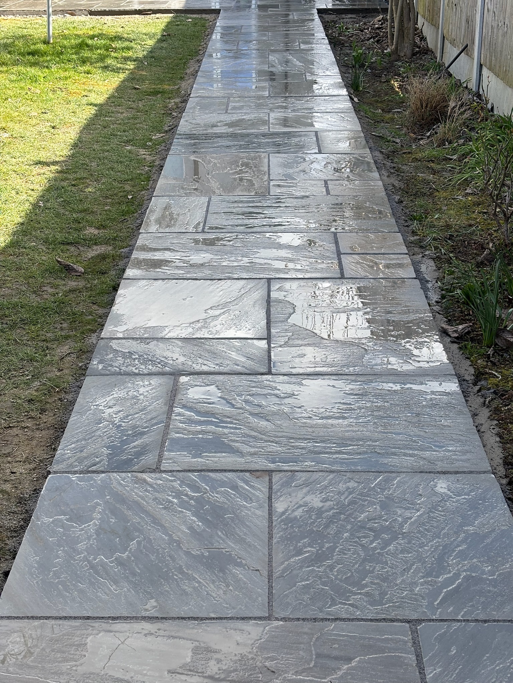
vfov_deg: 36.8
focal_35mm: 52
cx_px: 256
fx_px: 1028
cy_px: 342
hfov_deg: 28.0
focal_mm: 5.96
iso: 32
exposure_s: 1/641
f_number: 1.6
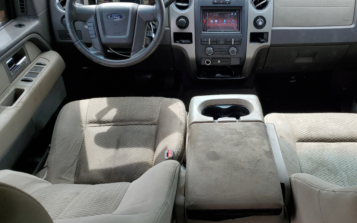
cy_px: 120
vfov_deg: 38.3
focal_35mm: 33
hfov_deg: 57.8
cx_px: 211
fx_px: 321
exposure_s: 1/256
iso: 50
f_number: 1.5
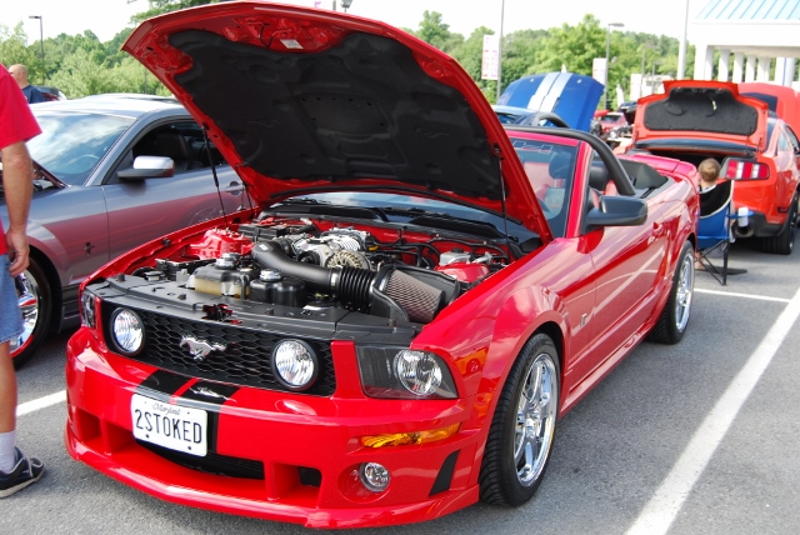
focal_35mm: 42
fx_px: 934
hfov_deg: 46.4
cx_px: 400
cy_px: 268
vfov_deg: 32.0
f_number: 5.6
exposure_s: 1/125
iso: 140
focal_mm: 28
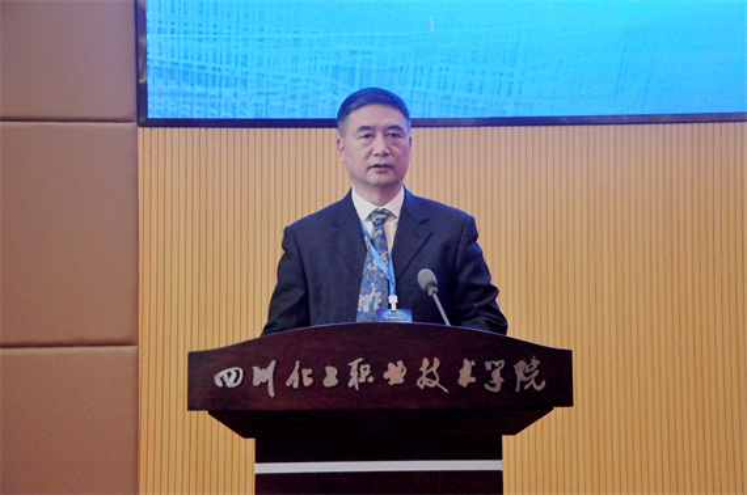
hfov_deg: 29.9
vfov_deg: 20.1
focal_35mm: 68
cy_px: 248
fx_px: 1398
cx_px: 374
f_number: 4.8
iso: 1000
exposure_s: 1/100
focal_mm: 45
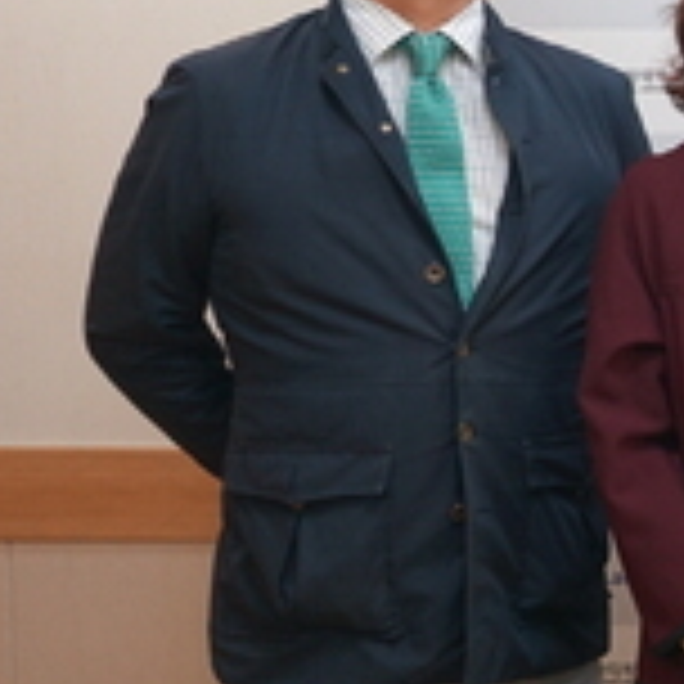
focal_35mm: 107
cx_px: 1426
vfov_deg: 16.2
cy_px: 198
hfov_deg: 13.6
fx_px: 2392
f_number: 4
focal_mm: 30
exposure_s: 1/160
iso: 500
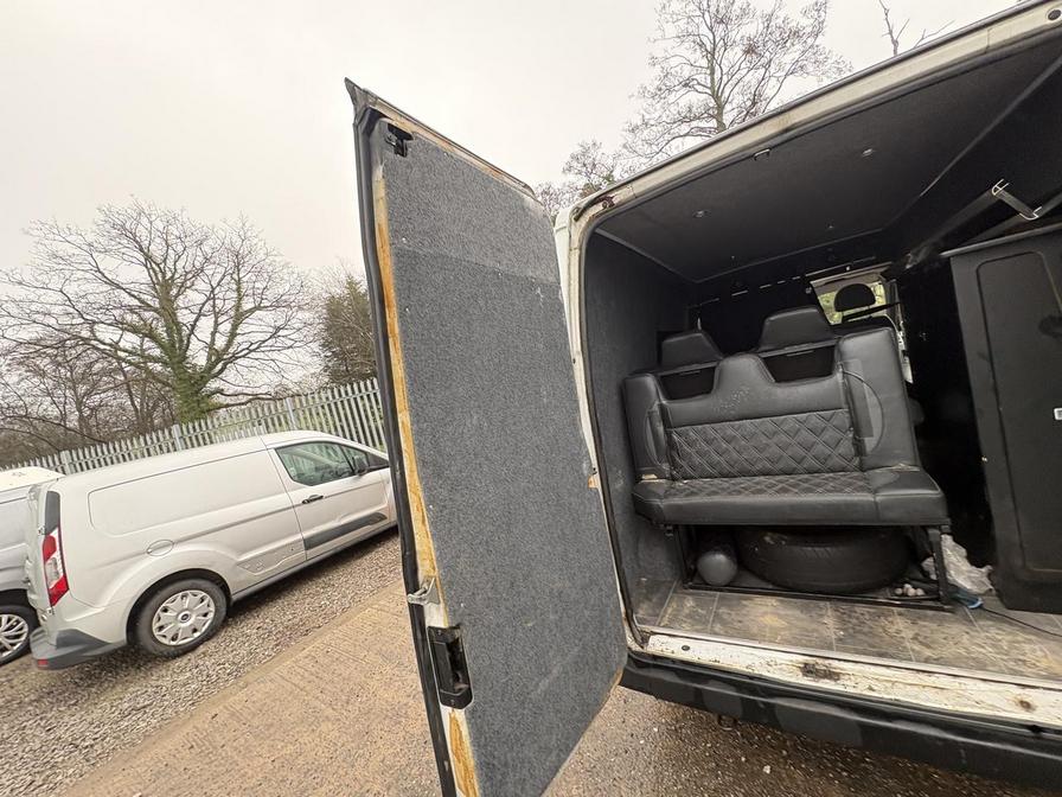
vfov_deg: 85.7
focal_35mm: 14
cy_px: 398
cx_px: 531
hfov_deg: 102.1
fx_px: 430
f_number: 2.2
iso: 125
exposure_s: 1/99
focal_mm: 2.22
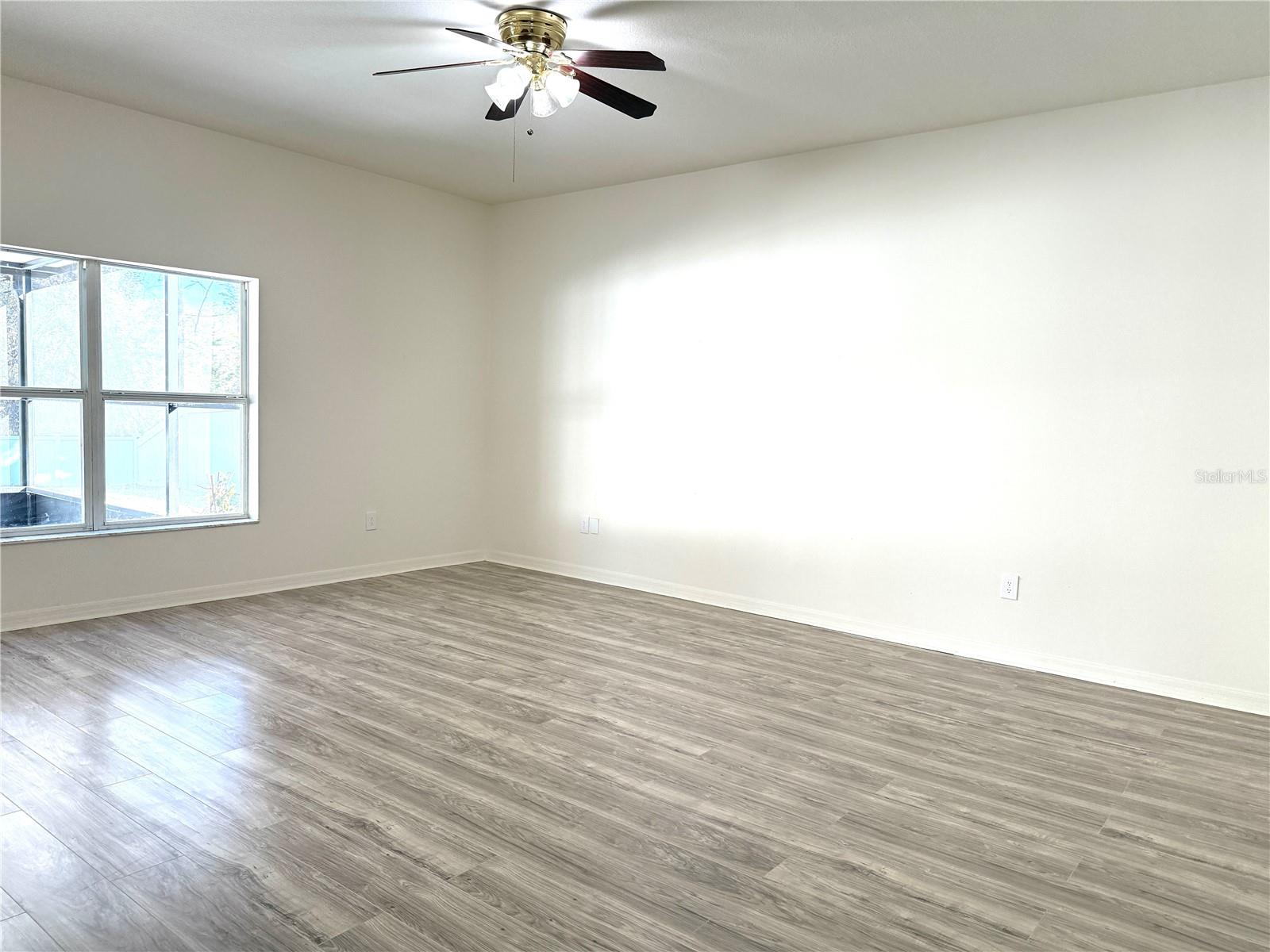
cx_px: 635
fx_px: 881
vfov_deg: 56.8
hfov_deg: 71.6
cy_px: 476
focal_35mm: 24
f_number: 1.78
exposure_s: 1/234
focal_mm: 6.76
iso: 200
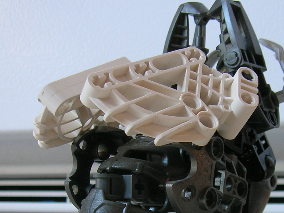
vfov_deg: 18.6
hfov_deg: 24.9
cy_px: 181
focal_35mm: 78
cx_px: 190
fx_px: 639
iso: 50
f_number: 2.9
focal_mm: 6
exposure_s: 1/5.6
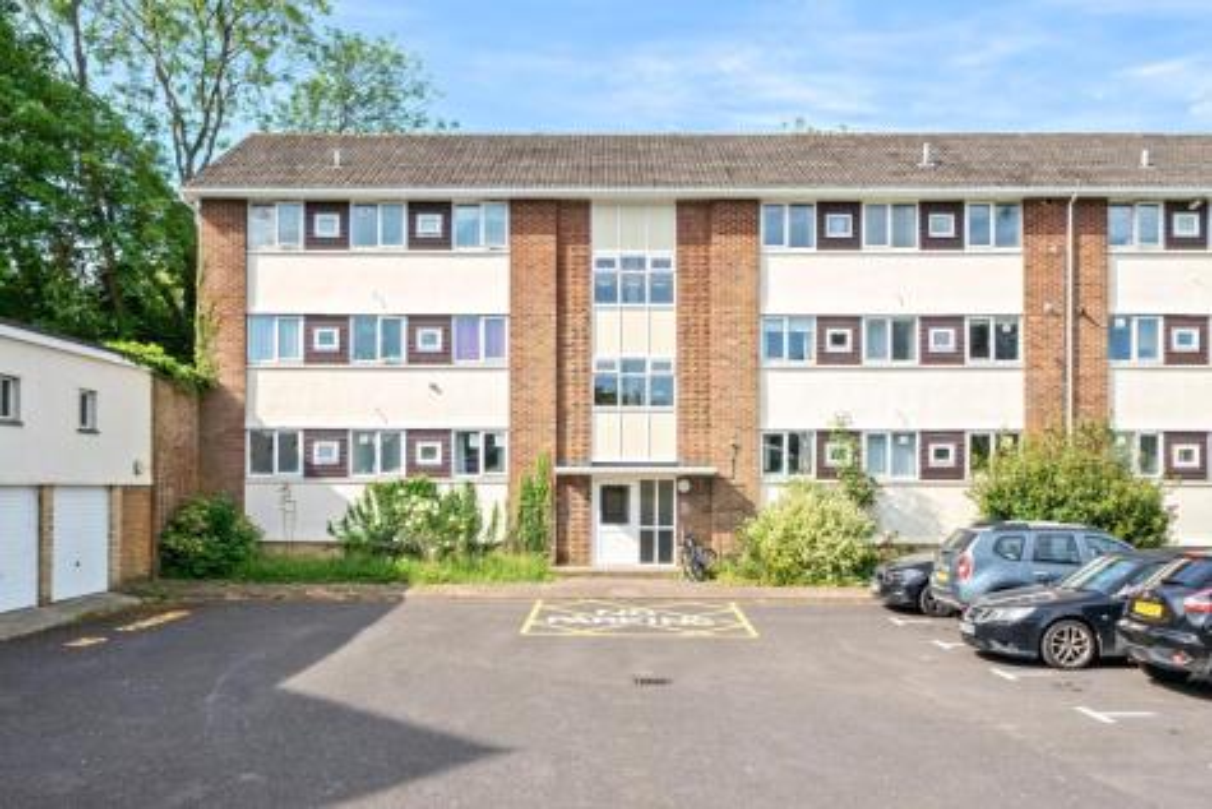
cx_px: 606
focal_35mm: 30
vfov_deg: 43.6
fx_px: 1010
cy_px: 404
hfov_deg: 61.9
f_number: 8
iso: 400
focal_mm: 20
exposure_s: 1/320
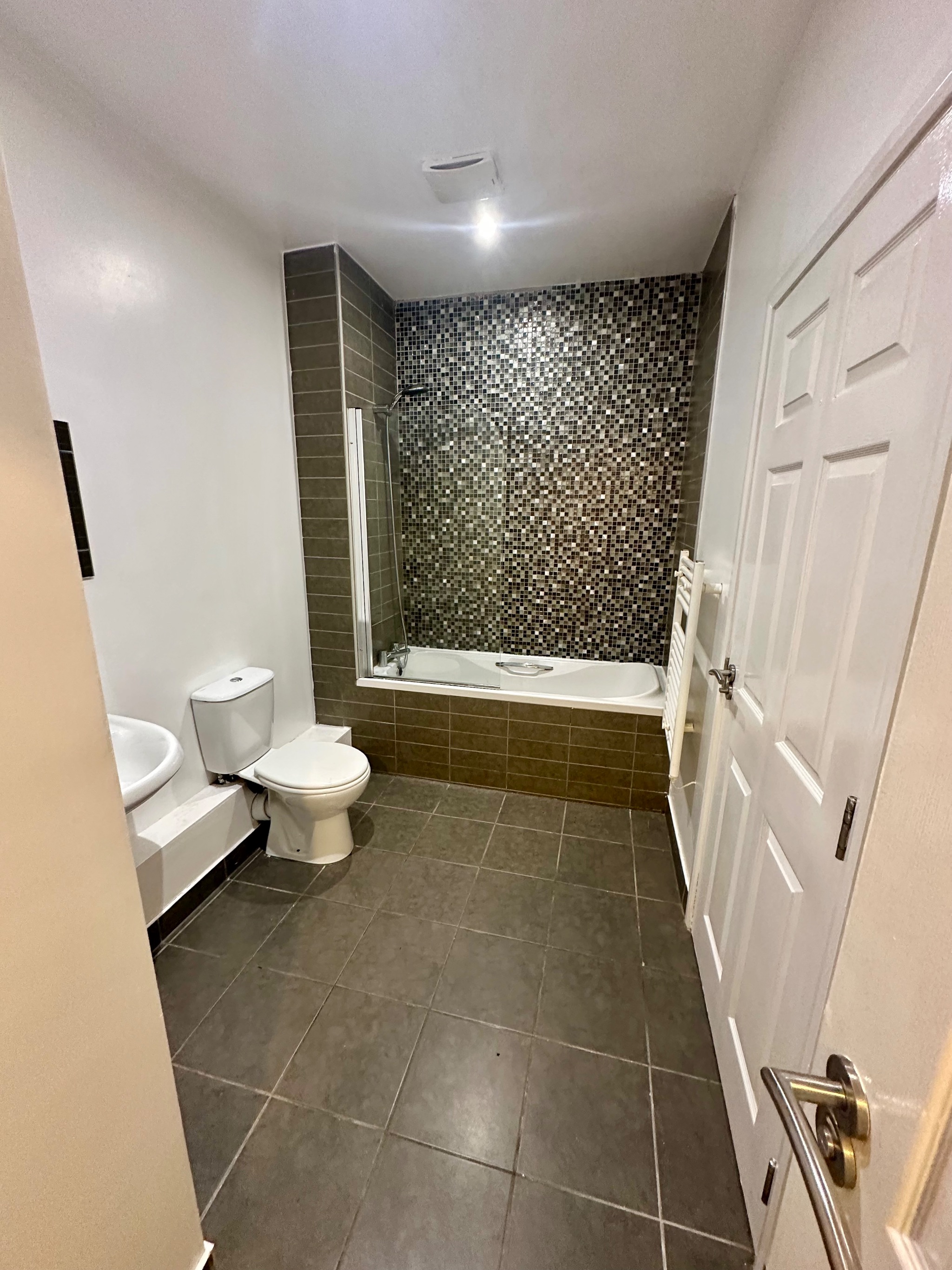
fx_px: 513
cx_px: 476
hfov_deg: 85.7
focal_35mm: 14
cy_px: 635
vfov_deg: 102.1
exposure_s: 1/50
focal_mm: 2.22
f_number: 2.2
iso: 500
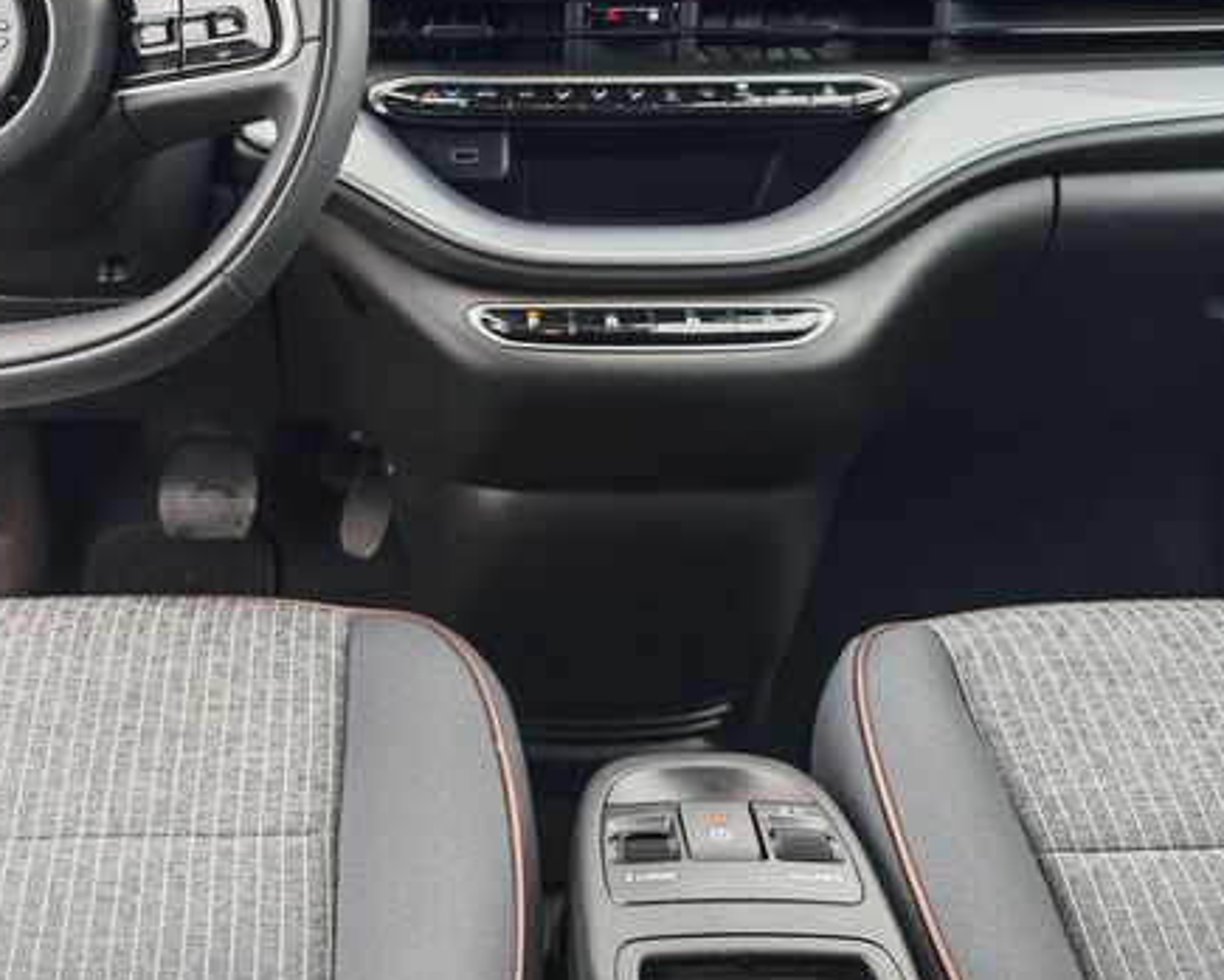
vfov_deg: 38.1
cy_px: 239
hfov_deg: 47.2
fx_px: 1377
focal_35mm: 38
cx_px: 411
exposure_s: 1/34.4
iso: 640
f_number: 2
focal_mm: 8.72
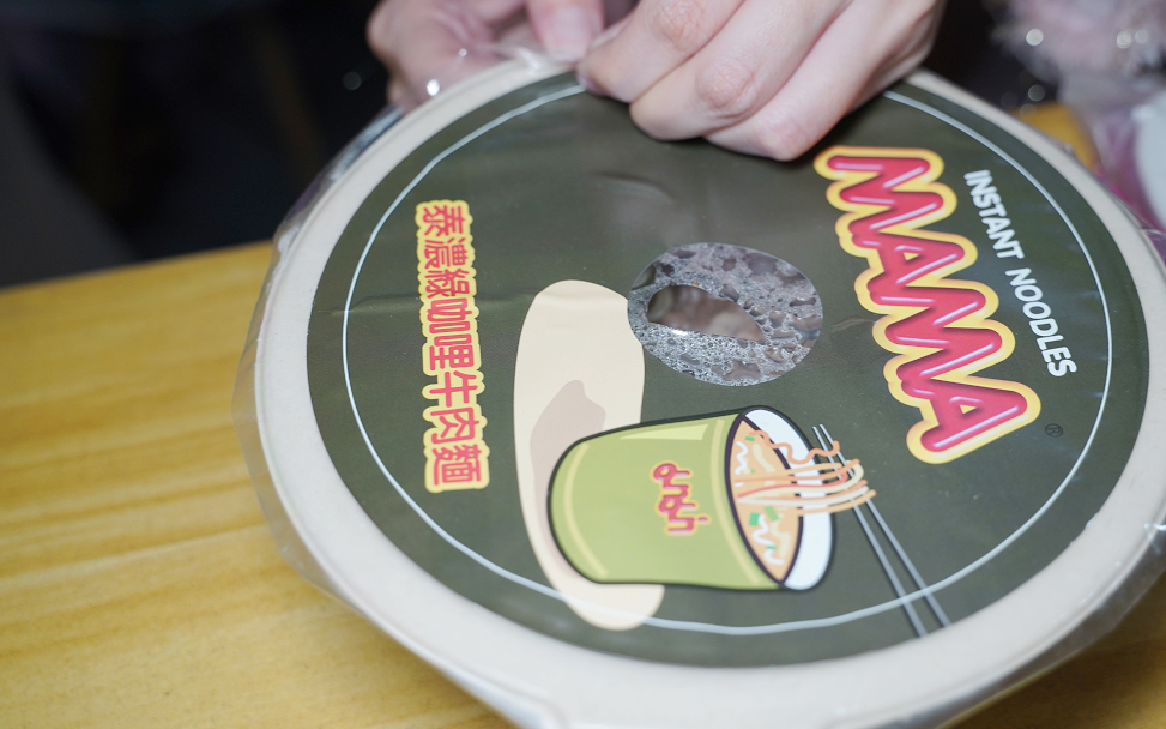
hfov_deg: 45.1
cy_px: 342
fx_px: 1398
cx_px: 667
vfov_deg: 29.2
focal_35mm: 44
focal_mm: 35
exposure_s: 1/60
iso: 250
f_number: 4
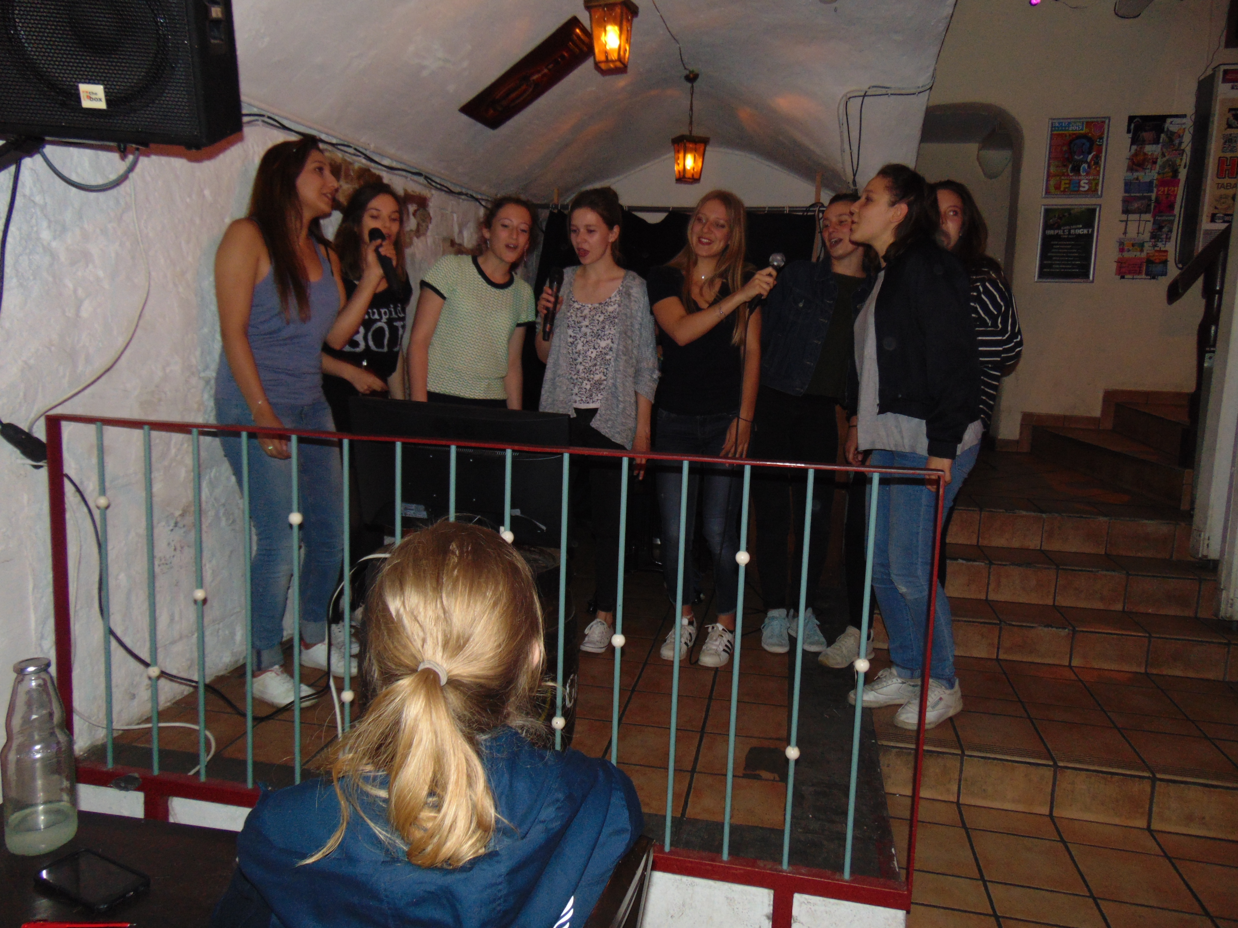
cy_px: 464
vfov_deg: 54.9
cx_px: 619
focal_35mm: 25
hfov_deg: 69.4
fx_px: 894
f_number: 3
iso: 200
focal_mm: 4.5
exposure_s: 1/8
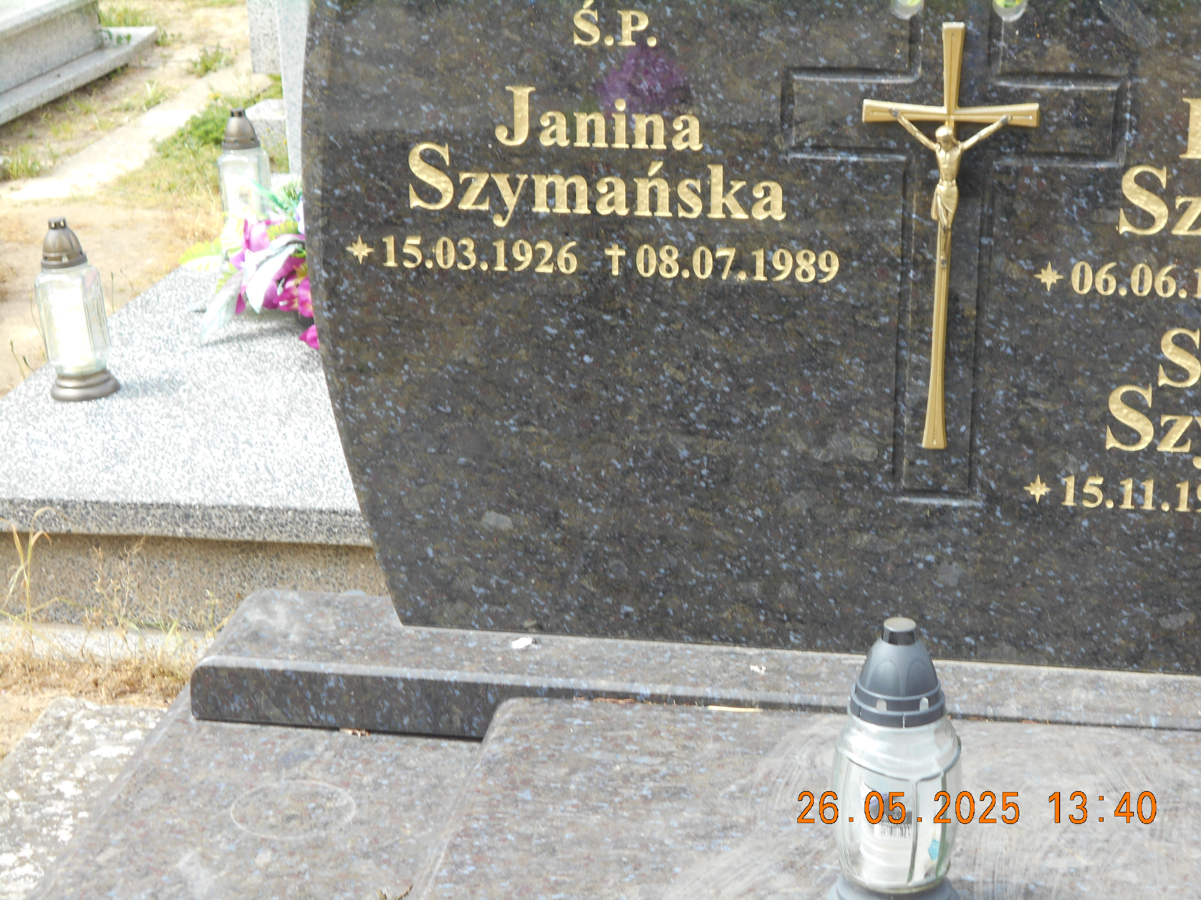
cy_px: 450
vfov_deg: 19.4
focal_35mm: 76
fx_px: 2637
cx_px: 600
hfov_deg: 25.7
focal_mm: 13.5
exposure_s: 1/80
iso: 80
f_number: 5.8
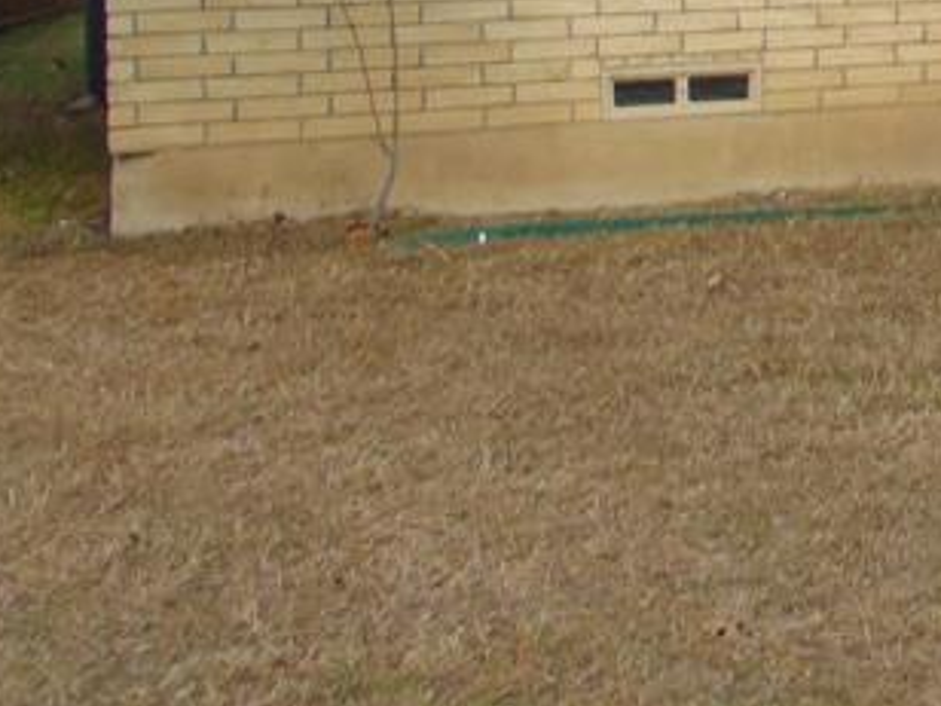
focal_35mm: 83
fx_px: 2256
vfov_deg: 17.1
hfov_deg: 20.3
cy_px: -122
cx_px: 1396
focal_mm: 4.5
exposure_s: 1/200
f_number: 7.7
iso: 80
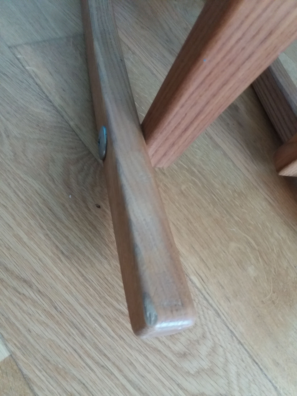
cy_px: 198
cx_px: 148
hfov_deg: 49.7
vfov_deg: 63.4
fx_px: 320
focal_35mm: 28
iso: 250
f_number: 1.9
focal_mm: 3.7
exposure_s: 1/17
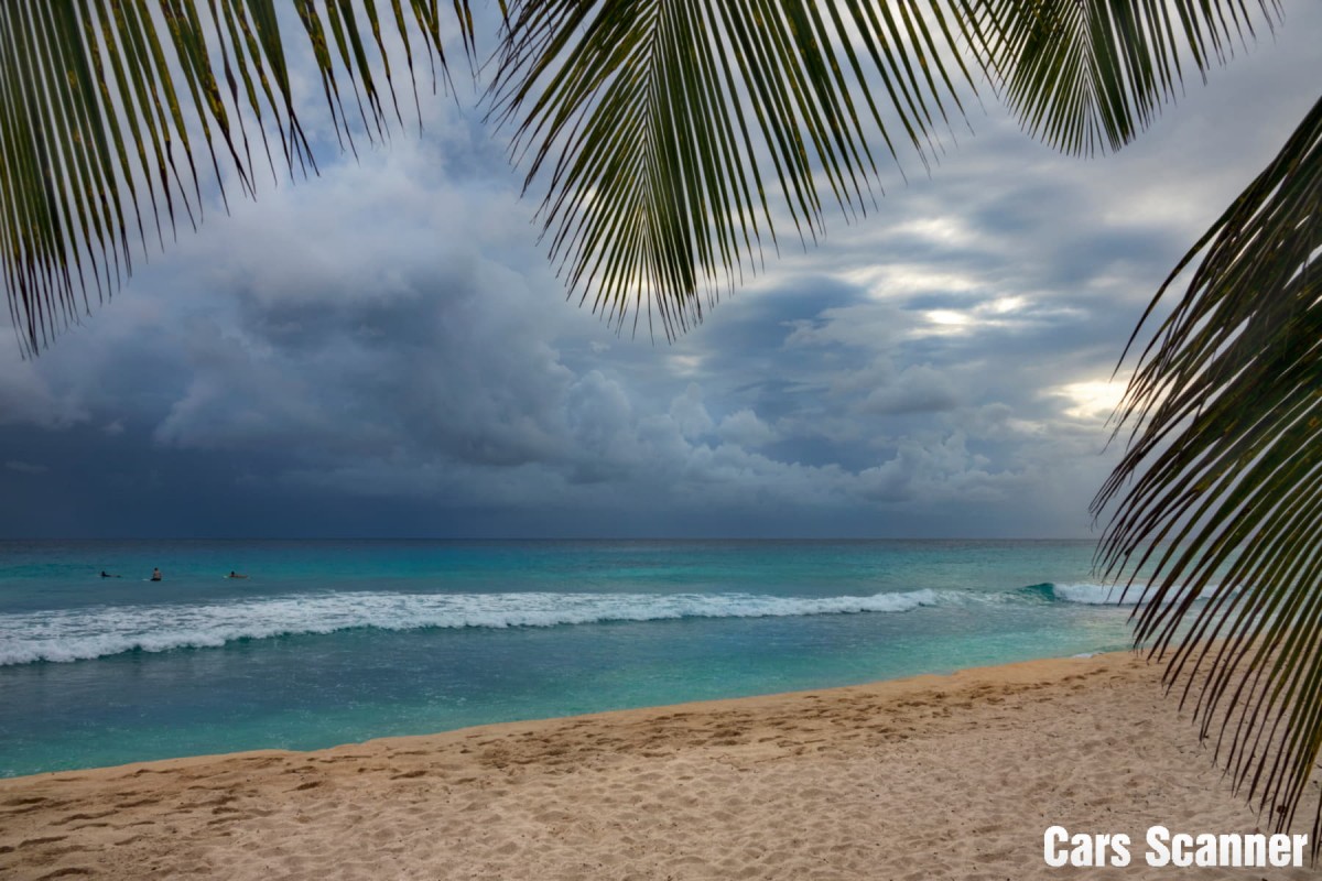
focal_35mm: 29
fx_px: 1065
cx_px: 661
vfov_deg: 45.0
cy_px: 440
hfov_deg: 63.7
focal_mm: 10.6
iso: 100
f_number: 4
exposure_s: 1/320
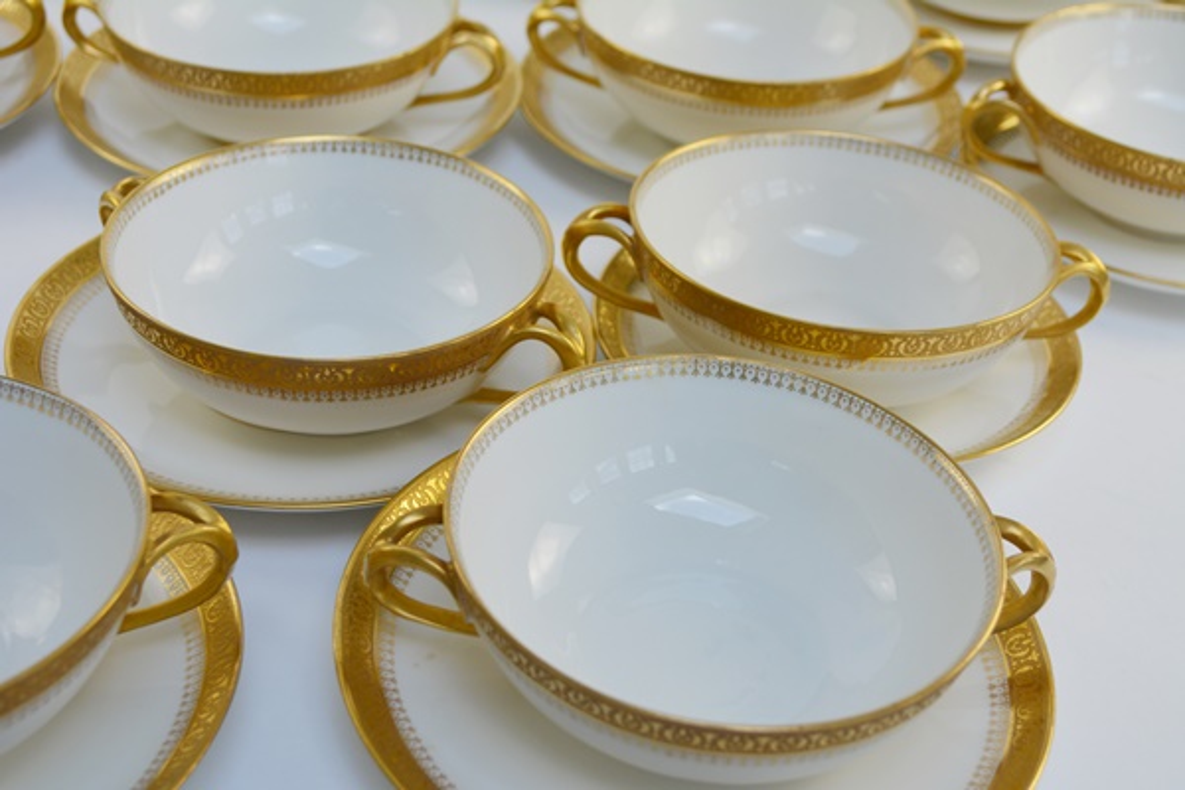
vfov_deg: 25.8
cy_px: 395
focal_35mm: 52
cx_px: 592
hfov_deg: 37.9
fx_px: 1728
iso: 200
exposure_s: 1/160
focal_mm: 35
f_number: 6.3
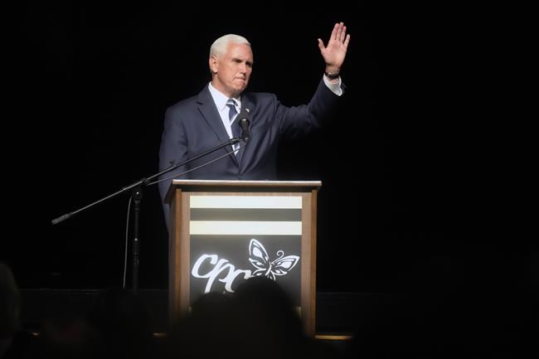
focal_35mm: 400
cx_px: 270
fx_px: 5987
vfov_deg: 3.4
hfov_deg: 5.2
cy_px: 180
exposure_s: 1/400
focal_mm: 400
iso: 10000
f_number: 5.6
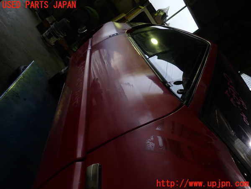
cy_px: 94
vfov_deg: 46.8
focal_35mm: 30
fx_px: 218
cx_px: 126
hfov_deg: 60.0
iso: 100
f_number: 2.3
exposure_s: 1/60
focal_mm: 5.4
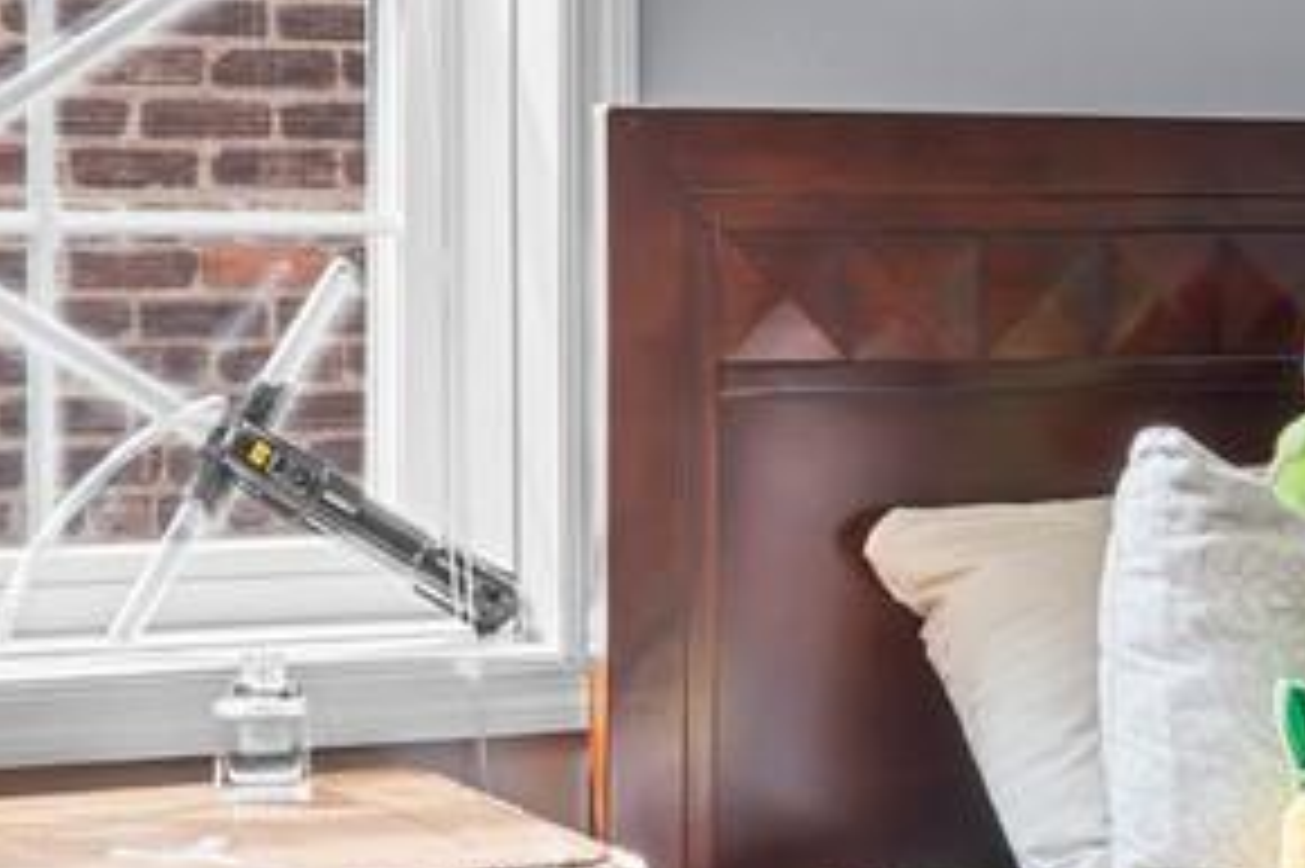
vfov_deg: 13.8
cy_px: 331
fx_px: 3587
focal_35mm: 99
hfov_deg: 20.3
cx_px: 1134
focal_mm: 14
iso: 200
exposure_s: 1.6
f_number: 10
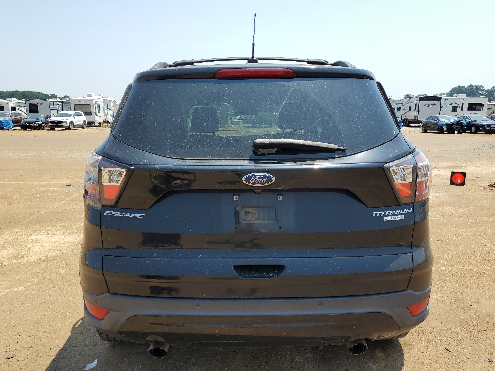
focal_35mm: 27
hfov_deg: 65.3
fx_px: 386
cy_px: 186
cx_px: 241
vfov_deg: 51.4
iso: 50
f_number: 1.5
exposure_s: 1/2000
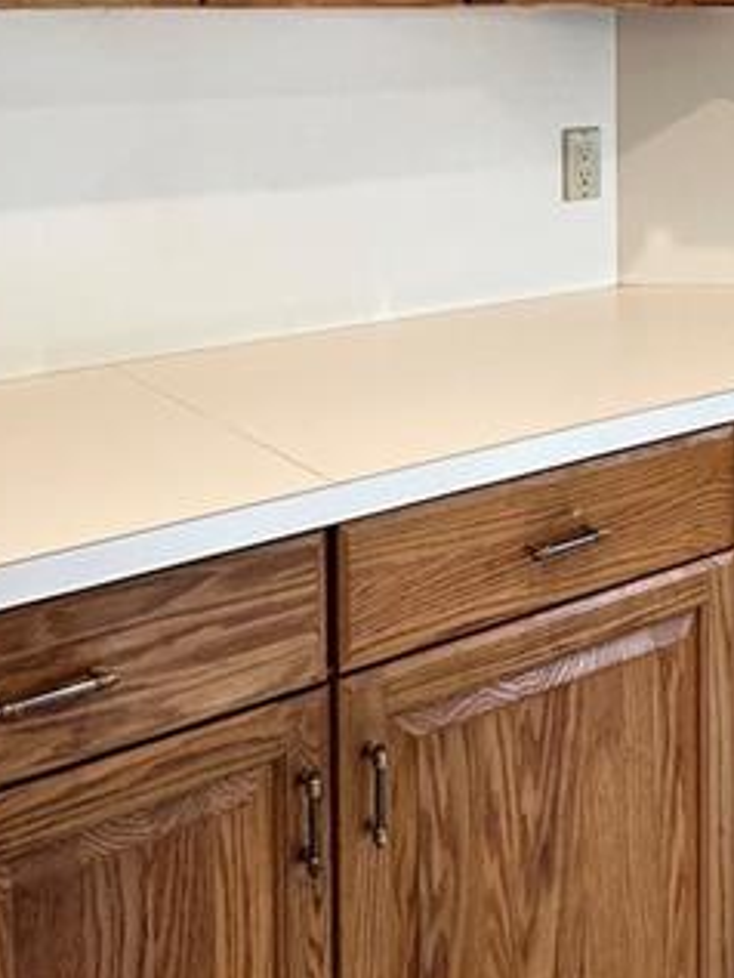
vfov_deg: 33.7
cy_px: 49
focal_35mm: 53
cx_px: 703
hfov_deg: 26.3
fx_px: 1497
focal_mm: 2.22
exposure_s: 1/60
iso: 200
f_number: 2.2
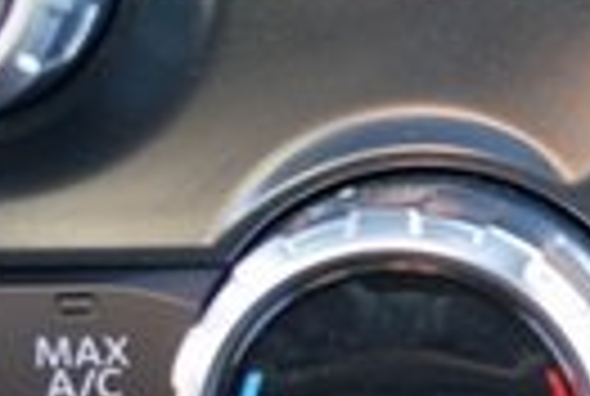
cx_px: 1085
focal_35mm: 200
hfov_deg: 9.7
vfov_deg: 6.9
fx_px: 3285
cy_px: 389
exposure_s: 1/60
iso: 800
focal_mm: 41
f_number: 4
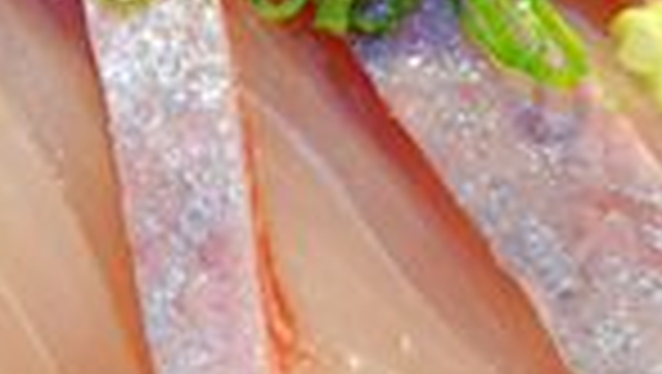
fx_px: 1950
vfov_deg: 10.5
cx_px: -311
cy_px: -210
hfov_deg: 17.5
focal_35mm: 111
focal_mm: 8.8
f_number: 2.5
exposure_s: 1/25
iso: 640
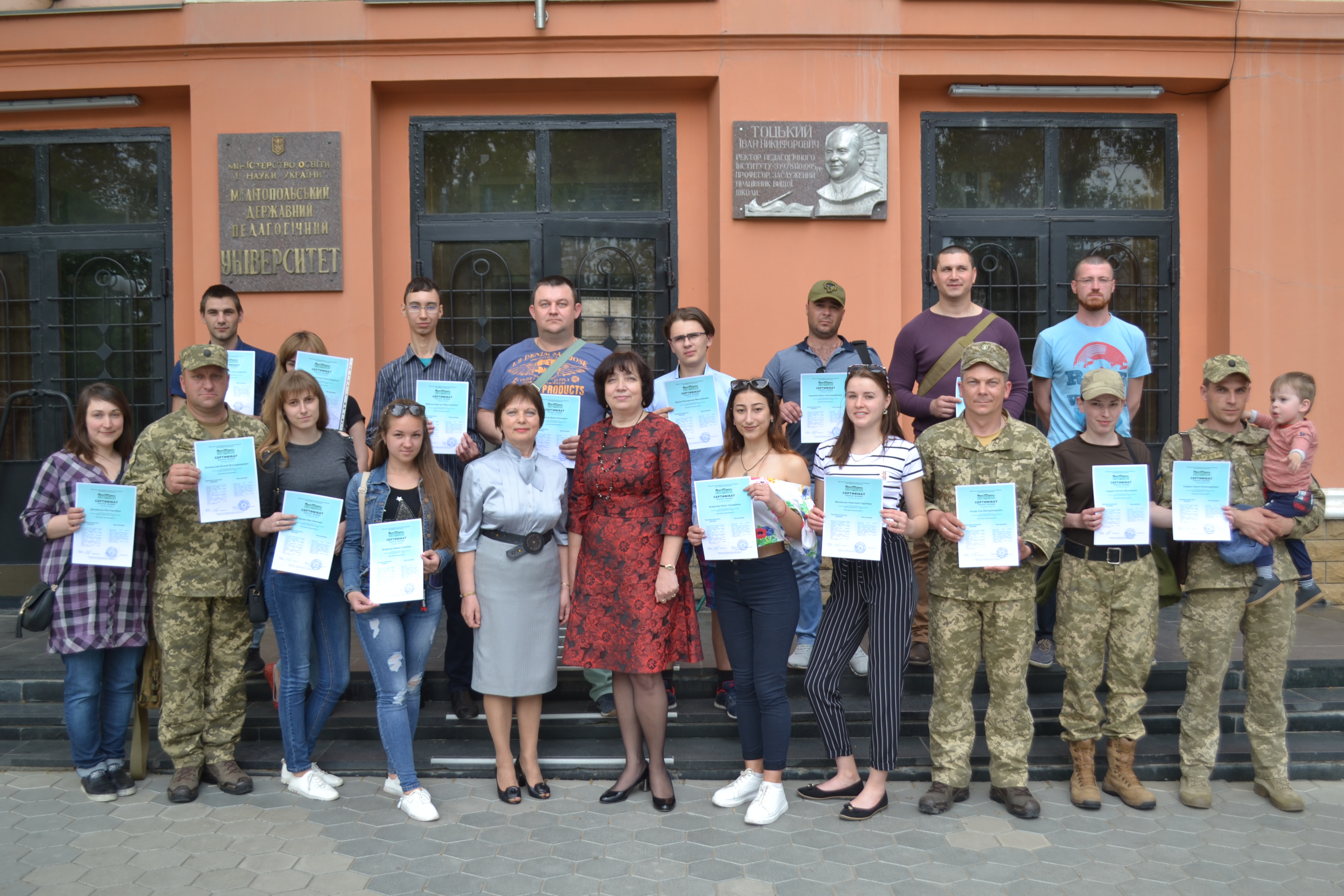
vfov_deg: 40.0
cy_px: 448
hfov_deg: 57.2
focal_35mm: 33
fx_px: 1232
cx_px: 672
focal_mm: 22
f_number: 4
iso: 100
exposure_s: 1/125
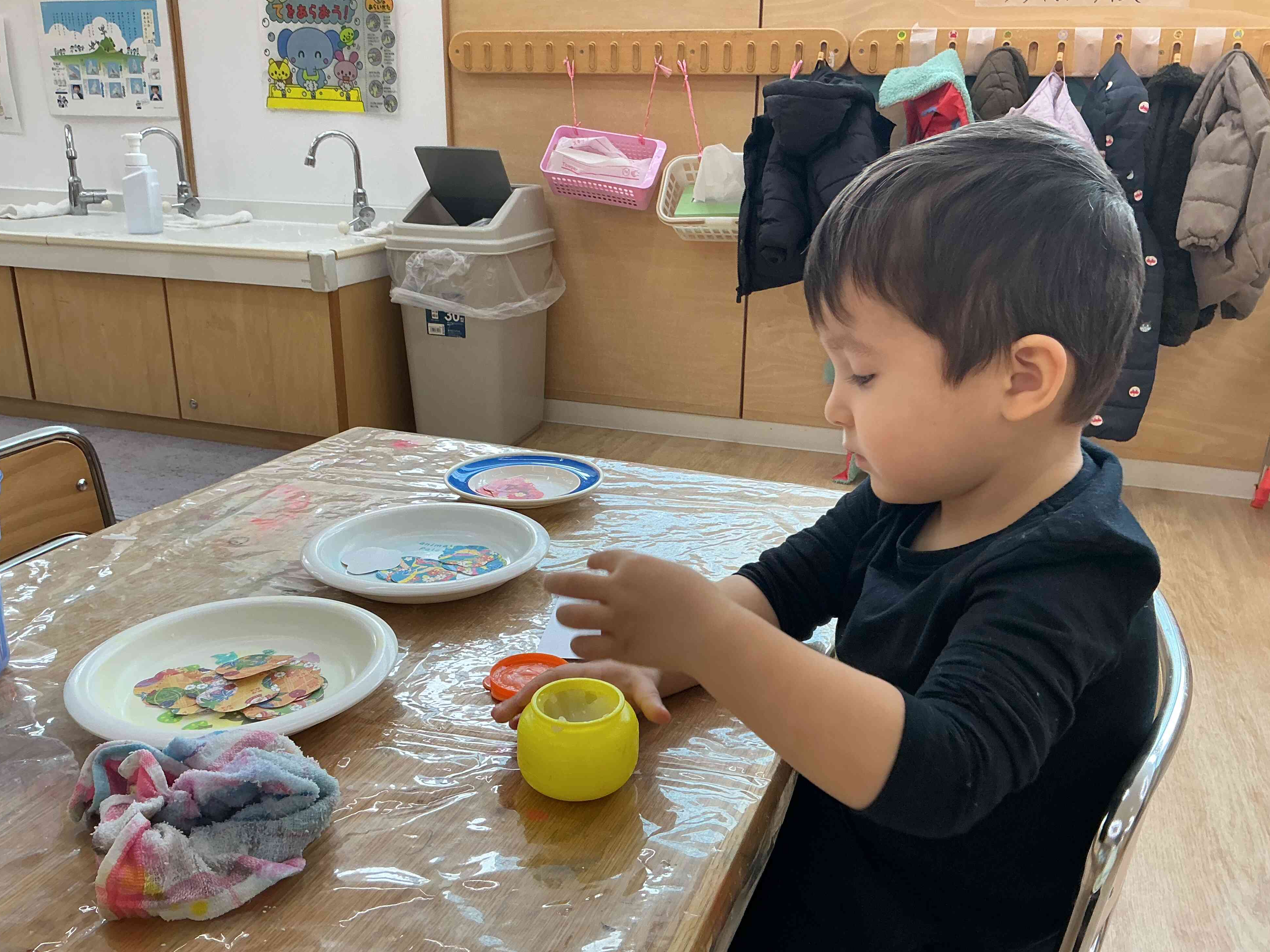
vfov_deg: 46.8
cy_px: 481
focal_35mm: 30
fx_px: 1101
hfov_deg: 60.0
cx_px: 653
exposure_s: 1/60
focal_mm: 3
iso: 50
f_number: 1.8
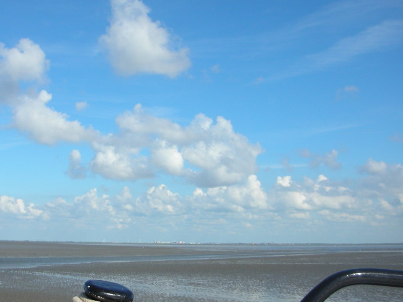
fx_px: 629
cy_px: 126
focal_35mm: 54
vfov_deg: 27.0
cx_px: 141
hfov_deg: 35.3
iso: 50
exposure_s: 1/110
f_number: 8.5
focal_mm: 5.8
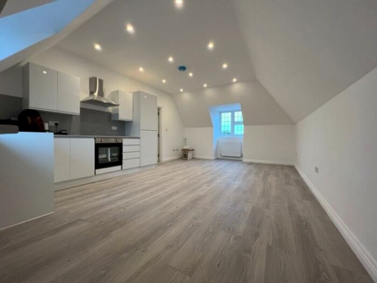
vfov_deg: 89.9
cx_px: 188
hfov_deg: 106.2
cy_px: 142
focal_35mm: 13
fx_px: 142
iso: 125
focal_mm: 1.57
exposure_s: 1/100
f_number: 1.8
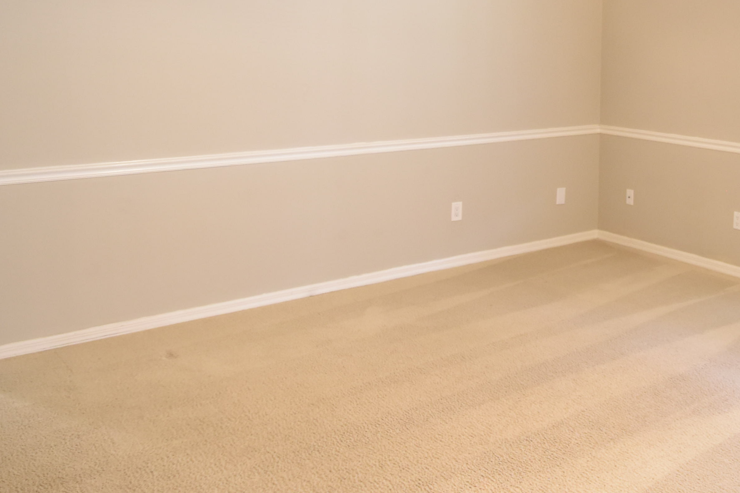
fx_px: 781
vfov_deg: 33.7
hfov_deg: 46.6
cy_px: 78
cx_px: 640
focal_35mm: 38
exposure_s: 1/20
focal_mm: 10
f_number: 3.5
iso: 800
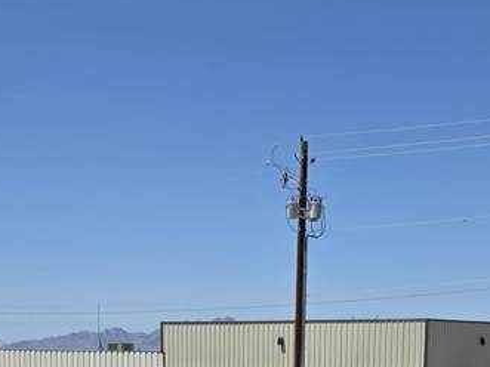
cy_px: 536
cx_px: 238
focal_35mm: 89
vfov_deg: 15.4
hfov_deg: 22.0
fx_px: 1259
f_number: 1.7
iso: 64
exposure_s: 1/7944
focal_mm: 6.3
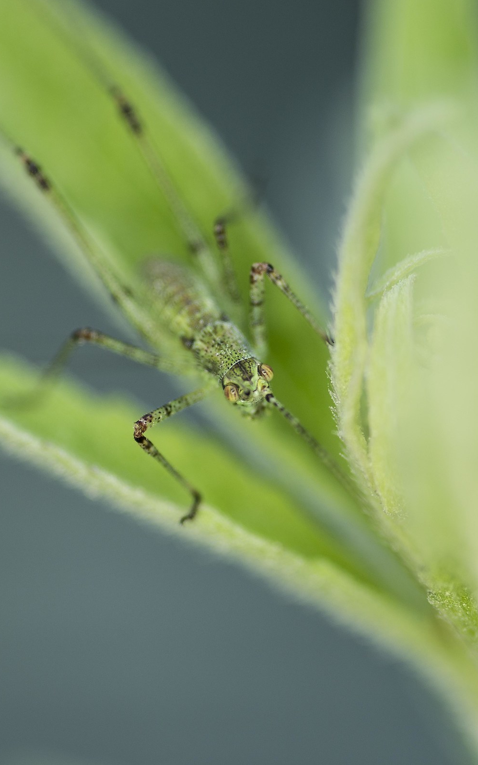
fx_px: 3357
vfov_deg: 13.0
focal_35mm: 161
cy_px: 382
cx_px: 240
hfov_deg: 8.1
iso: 320
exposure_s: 1/250
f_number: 5.3
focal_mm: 105
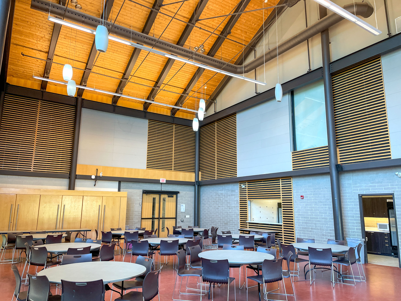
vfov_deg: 53.1
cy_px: 150
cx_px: 200
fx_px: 301
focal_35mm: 26
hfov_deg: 67.3
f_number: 1.6
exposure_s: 1/120
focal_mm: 4.2
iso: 125
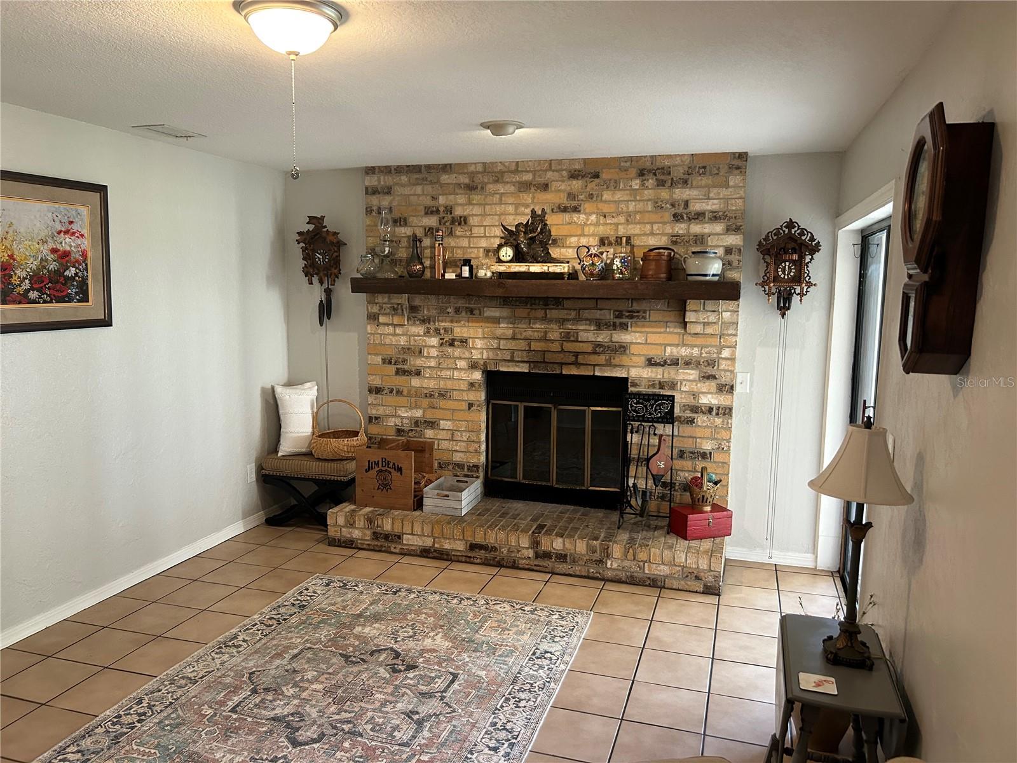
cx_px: 508
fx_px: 764
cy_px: 382
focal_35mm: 26
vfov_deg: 53.1
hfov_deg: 67.3
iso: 200
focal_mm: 5.7
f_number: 1.5
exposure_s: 1/60
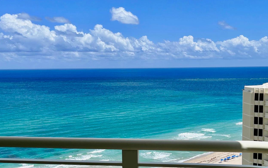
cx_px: 165
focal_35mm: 45
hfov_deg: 44.1
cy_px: 111
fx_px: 329
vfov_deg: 28.4
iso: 50
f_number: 1.6
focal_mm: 5.1
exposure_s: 1/5319
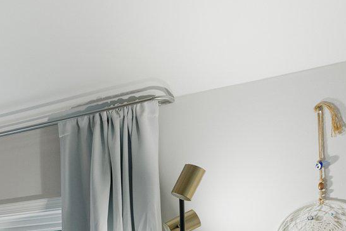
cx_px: -122
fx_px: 577
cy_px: 300
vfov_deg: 20.6
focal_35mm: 60
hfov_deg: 27.1
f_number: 8
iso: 800
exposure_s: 1/50
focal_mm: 16
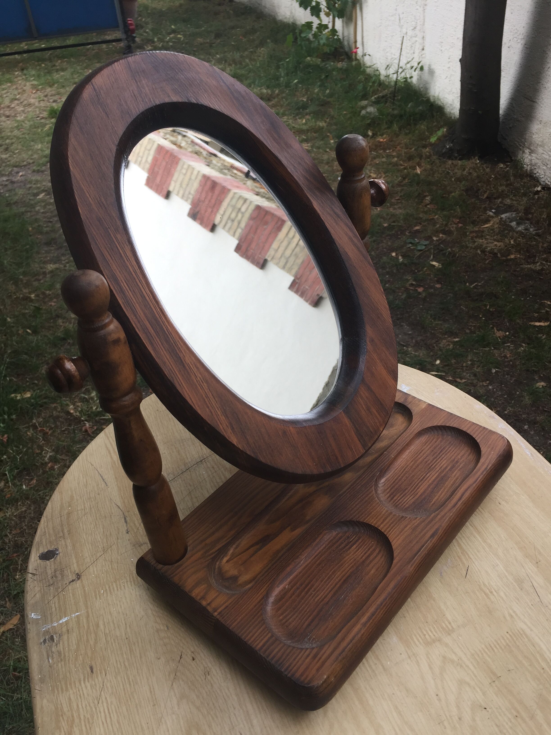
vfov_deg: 61.7
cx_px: 276
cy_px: 368
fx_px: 615
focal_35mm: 29
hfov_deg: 48.2
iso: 32
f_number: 2.2
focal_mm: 4.15
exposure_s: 1/111
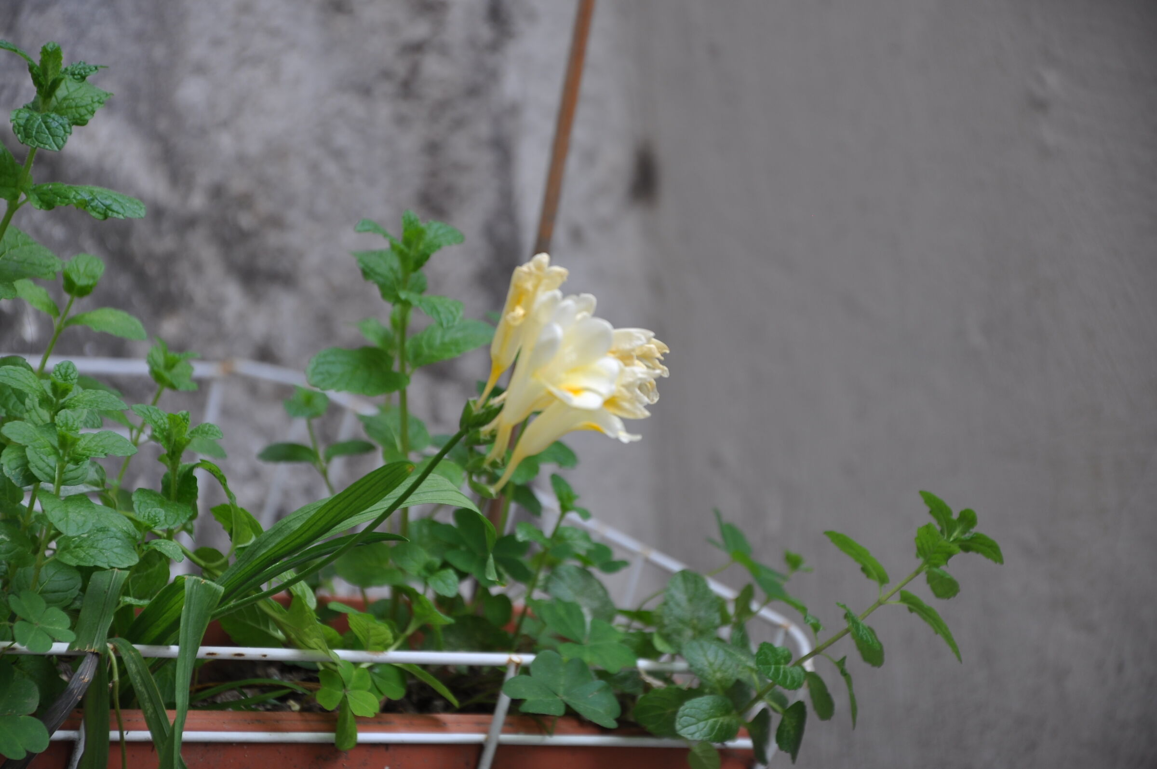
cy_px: 384
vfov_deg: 8.7
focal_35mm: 158
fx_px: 5056
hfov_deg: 13.1
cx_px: 578
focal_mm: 105
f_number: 5.6
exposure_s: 1/80
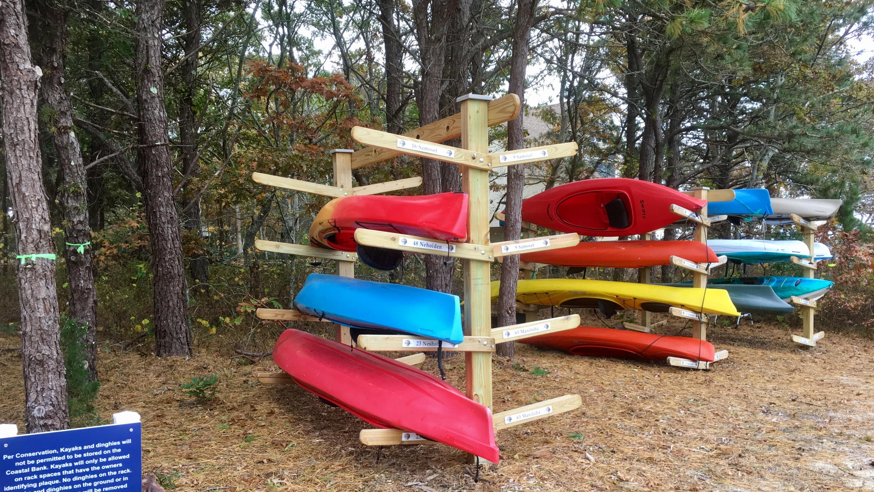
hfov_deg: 61.0
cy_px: 291
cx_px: 437
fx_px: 742
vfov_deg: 36.6
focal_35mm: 32
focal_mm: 4.15
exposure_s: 1/120
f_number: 2.2
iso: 40
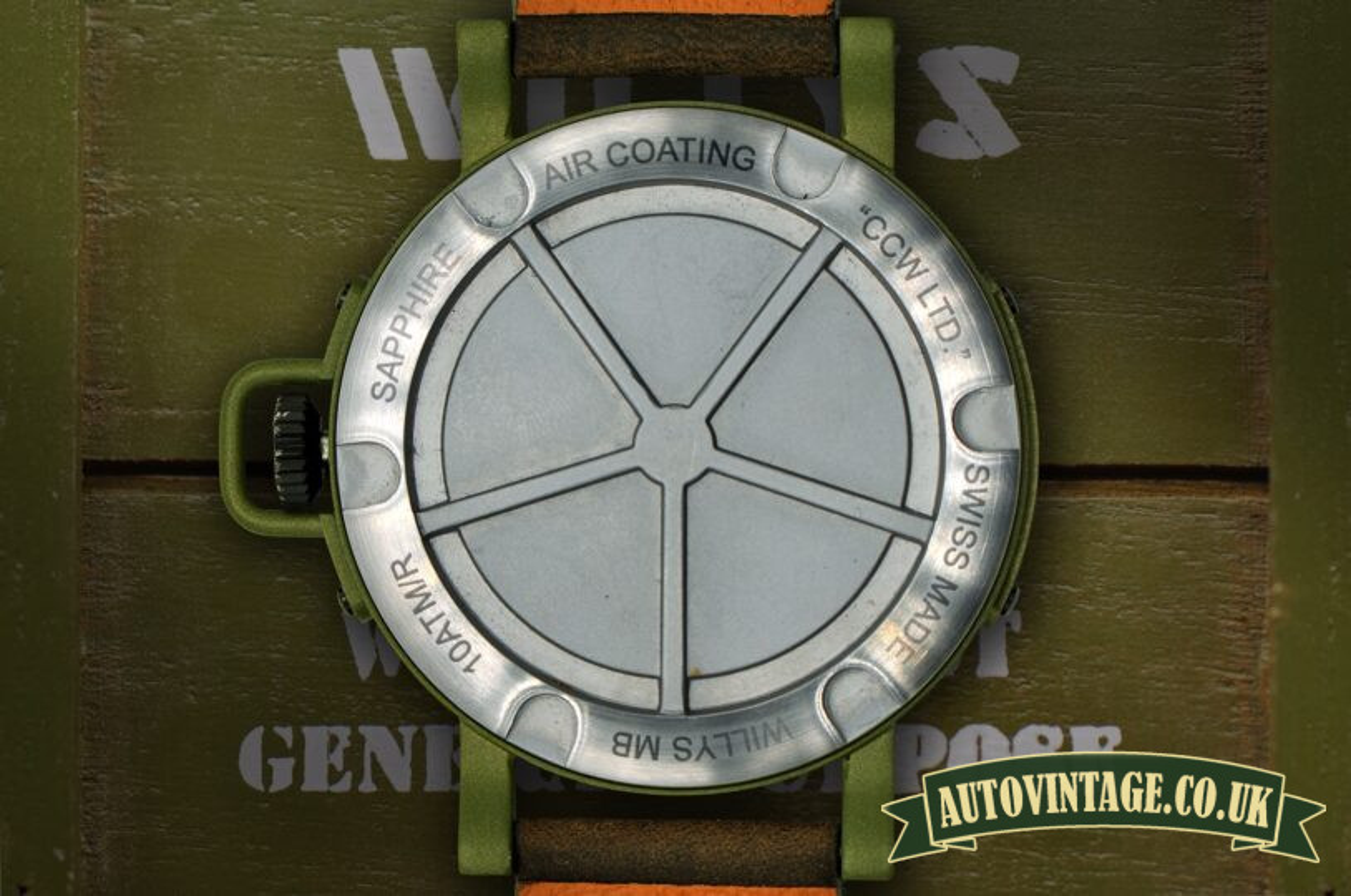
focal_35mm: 158
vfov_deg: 8.7
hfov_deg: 13.1
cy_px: 448
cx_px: 676
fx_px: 5901
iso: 200
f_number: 3.2
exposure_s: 1/60
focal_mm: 105
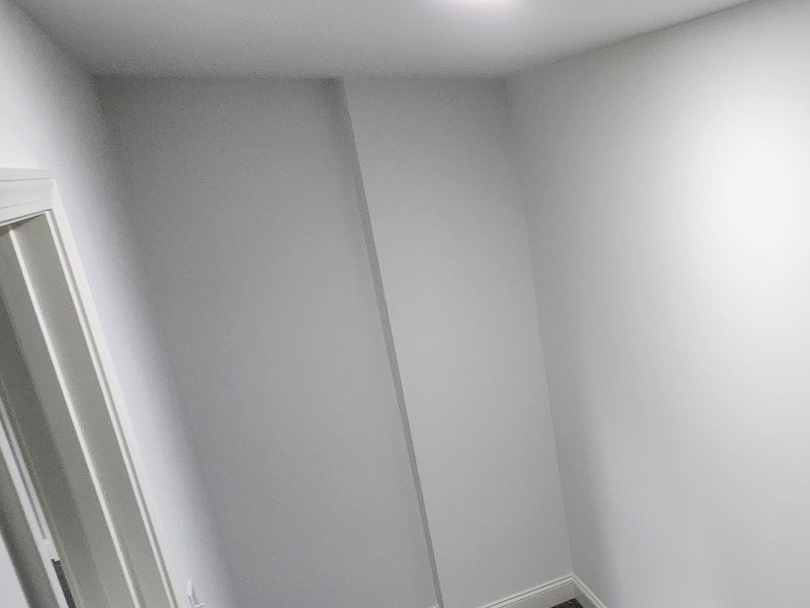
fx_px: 679
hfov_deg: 52.1
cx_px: 766
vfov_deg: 47.9
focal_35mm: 29
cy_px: 366
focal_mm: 2.2
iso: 250
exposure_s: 1/60
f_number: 2.2
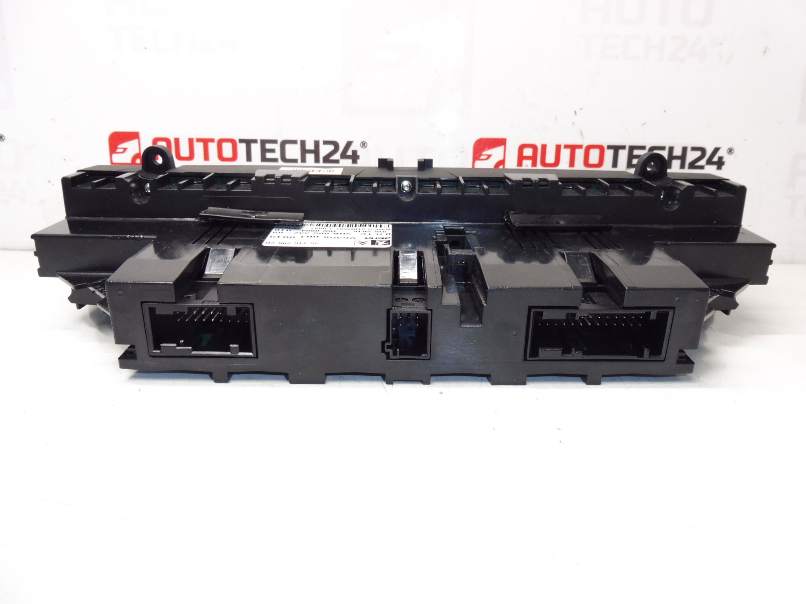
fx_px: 559
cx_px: 403
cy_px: 302
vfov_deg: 56.8
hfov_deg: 71.6
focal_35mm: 24
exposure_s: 1/80
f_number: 4
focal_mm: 4.3
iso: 200
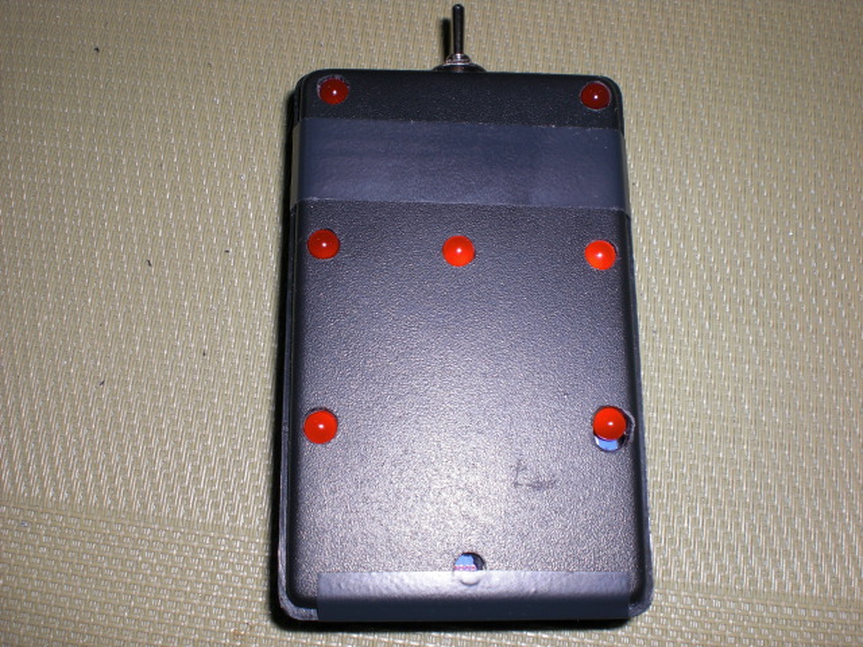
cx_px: 432
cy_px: 324
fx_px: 947
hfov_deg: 49.0
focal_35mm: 38
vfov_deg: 37.7
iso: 64
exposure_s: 1/60
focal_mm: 6.3
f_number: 5.6
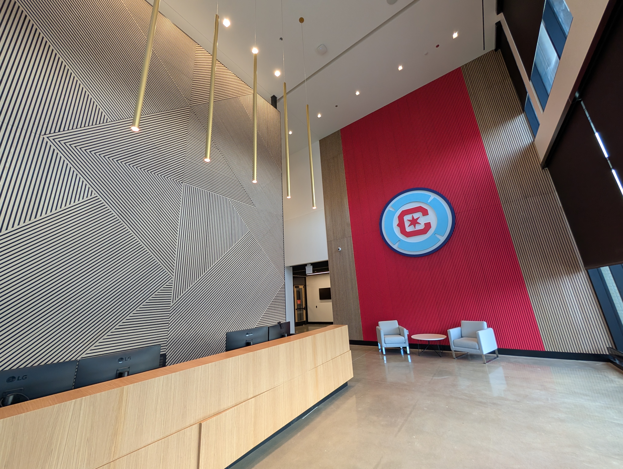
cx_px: 312
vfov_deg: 94.6
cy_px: 234
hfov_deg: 110.5
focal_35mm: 12
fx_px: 216
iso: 118
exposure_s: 1/120
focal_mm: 2.02
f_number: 1.7
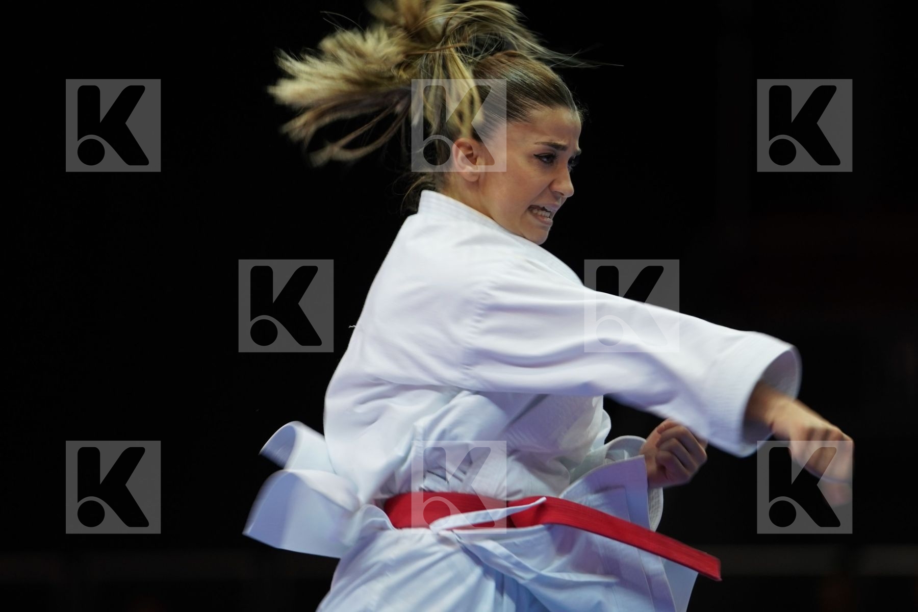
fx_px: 7649
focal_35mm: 300
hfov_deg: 6.9
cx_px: 459
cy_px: 306
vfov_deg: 4.6
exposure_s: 1/200
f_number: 2.8
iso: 640
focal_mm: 200
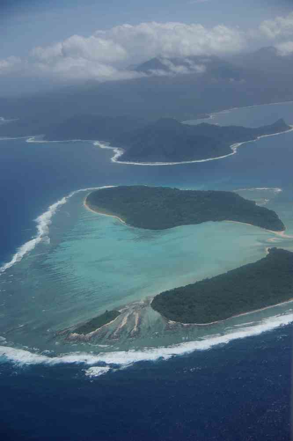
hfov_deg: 23.3
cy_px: 220
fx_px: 712
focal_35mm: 58
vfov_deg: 34.4
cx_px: 146
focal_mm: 38.8
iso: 100
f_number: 4.5
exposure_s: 1/1500
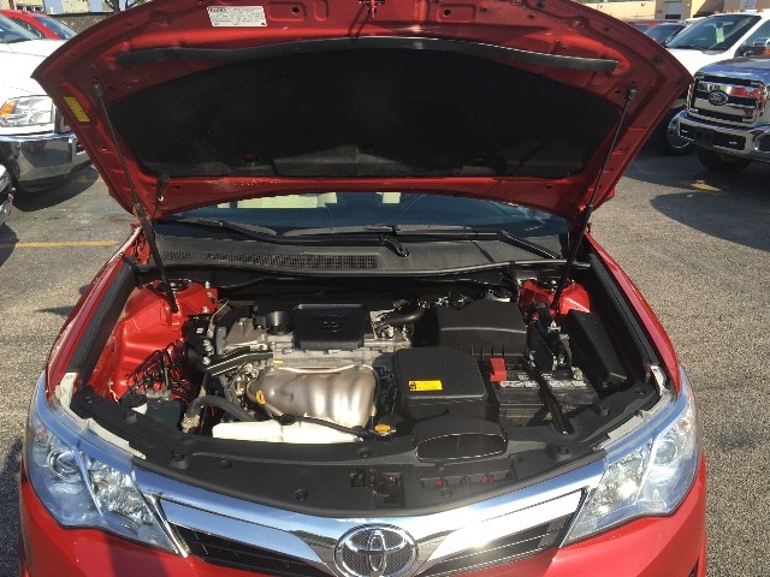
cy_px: 288
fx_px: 645
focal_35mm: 29
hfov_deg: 61.7
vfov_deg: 48.2
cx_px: 385
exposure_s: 1/827
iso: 25
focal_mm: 4.15
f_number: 2.2
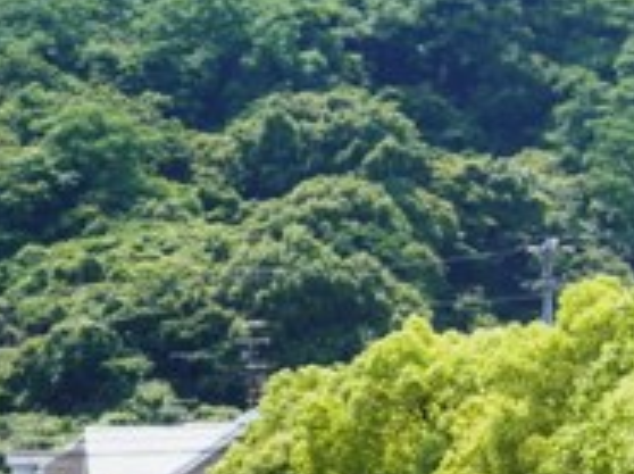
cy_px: 228
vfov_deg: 4.8
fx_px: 5652
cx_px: 532
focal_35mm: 309
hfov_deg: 6.4
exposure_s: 1/320
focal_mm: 22.9
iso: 80
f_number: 5.3
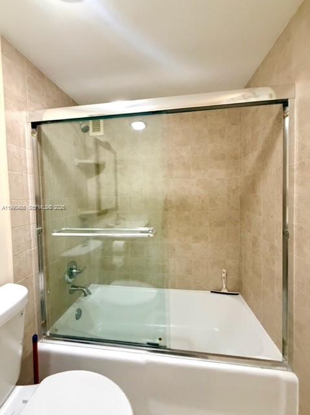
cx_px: 155
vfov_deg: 102.1
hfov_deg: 85.5
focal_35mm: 14
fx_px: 168
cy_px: 208
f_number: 2.2
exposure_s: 1/60
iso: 640
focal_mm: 2.22
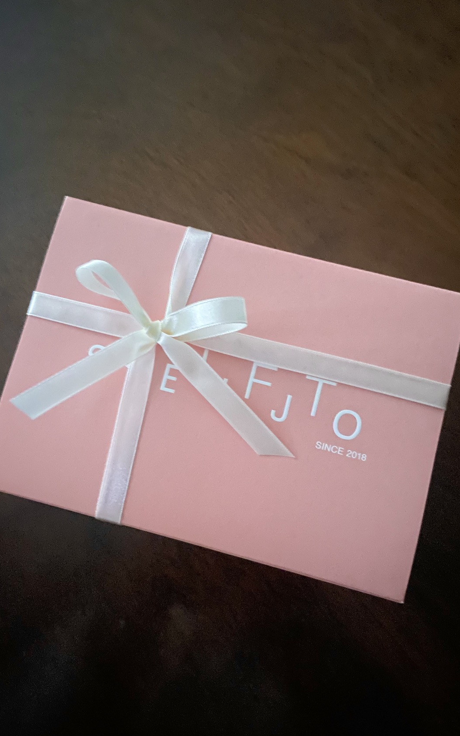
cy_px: 372
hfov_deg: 44.5
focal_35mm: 28
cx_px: 216
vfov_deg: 66.5
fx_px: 562
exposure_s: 1/4
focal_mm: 4.2
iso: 640
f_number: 1.6
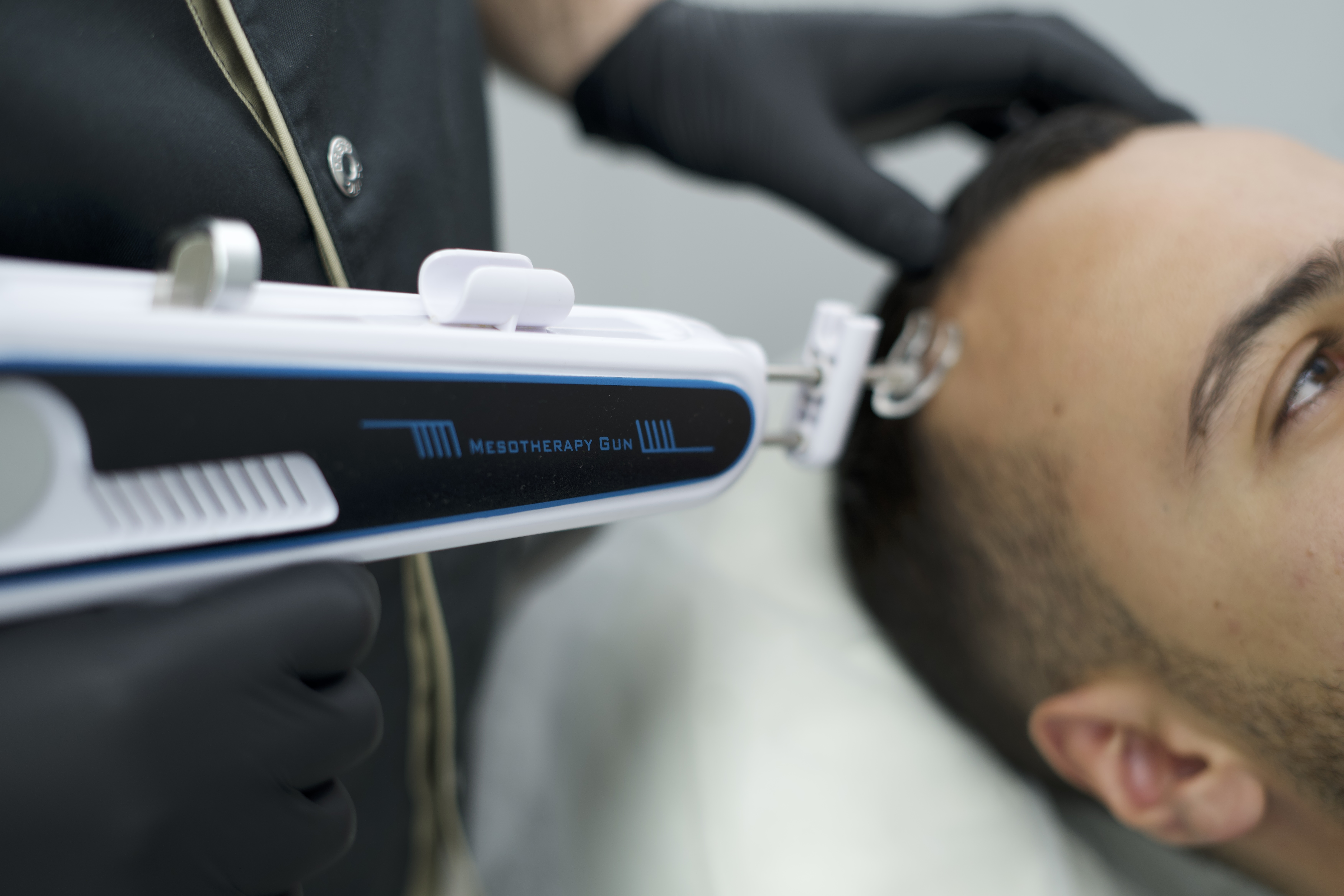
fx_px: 1867
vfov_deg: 27.0
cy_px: 448
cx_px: 672
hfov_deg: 39.6
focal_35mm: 50
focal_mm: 50
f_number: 2.2
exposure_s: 1/160
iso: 250
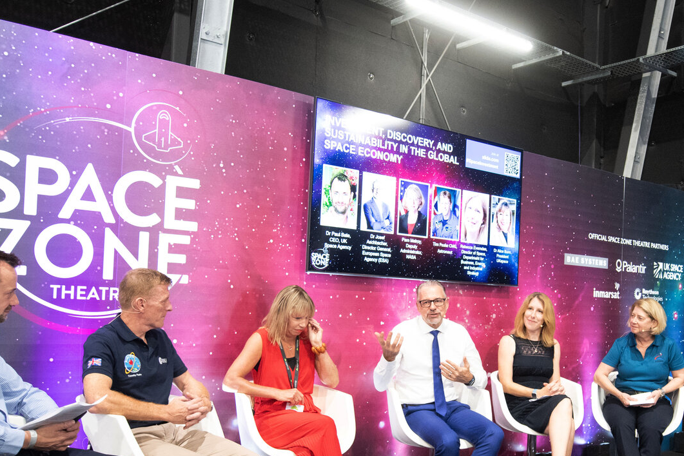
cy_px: 299
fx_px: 722
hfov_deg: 49.7
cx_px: 463
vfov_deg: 34.8
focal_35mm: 38
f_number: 4
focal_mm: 18
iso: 2500
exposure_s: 1/60
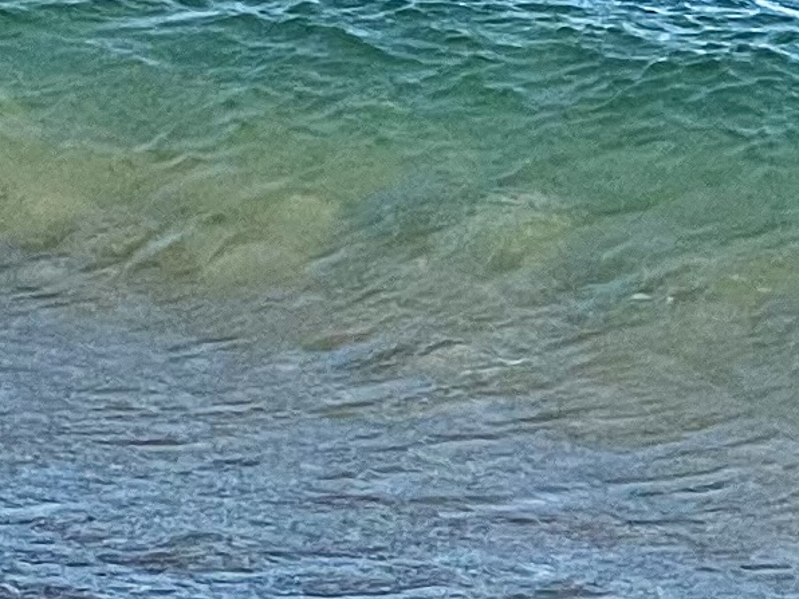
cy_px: -300
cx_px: 170
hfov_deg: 5.6
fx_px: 8125
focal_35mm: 352
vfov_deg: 4.2
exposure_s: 1/1776
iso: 25
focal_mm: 6
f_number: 2
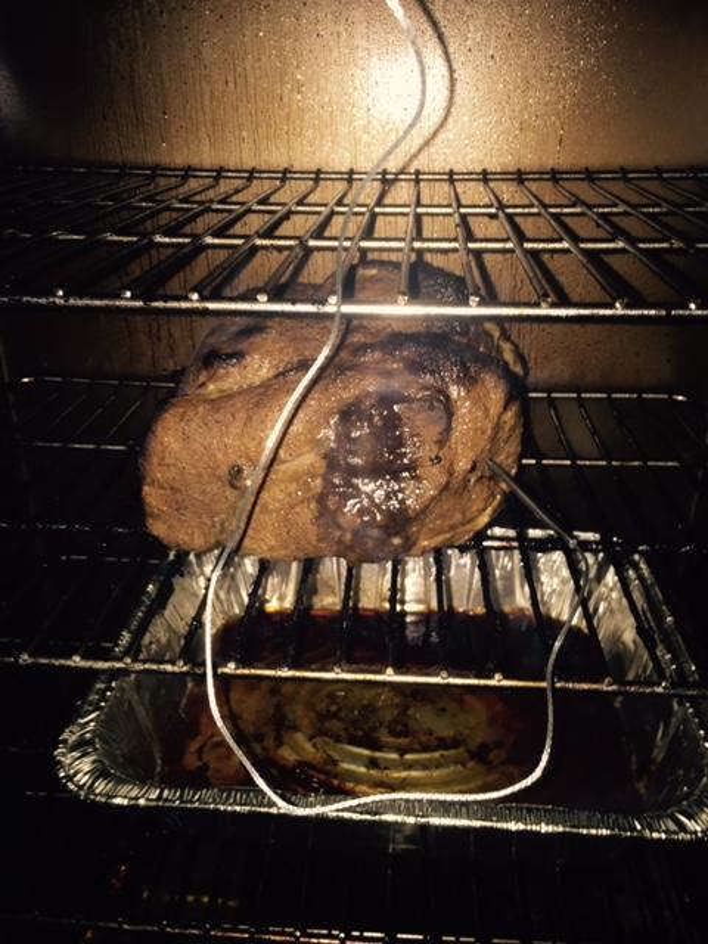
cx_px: 354
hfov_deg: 48.2
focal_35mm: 29
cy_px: 472
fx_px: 791
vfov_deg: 61.7
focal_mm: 4.15
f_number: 2.2
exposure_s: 1/16
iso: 40
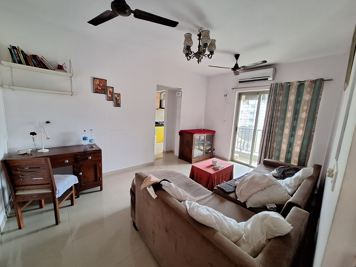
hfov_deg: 106.2
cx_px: 178
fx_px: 134
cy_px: 134
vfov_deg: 89.9
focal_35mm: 13
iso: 250
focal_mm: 1.74
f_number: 2.2
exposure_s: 1/25
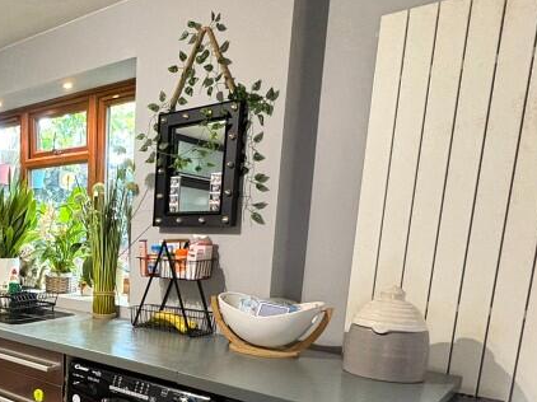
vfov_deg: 40.1
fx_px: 527
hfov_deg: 46.9
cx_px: 25
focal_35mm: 34
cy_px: 322
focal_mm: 2.22
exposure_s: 1/50
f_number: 2.2
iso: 500
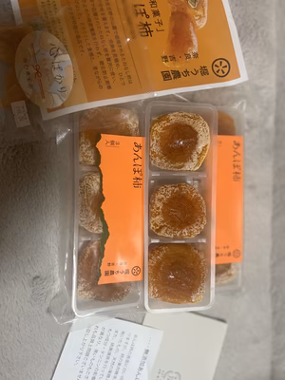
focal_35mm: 26
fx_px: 285
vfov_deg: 67.3
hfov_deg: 53.1
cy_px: 190
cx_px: 142
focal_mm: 5.1
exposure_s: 1/60
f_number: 1.6
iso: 250
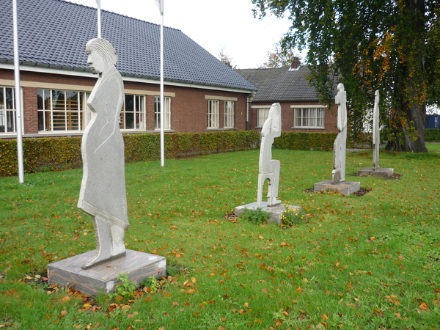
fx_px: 419
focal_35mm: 33
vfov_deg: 42.9
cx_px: 220
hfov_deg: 55.4
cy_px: 165
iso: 100
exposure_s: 1/200
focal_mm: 5.5
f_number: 2.8
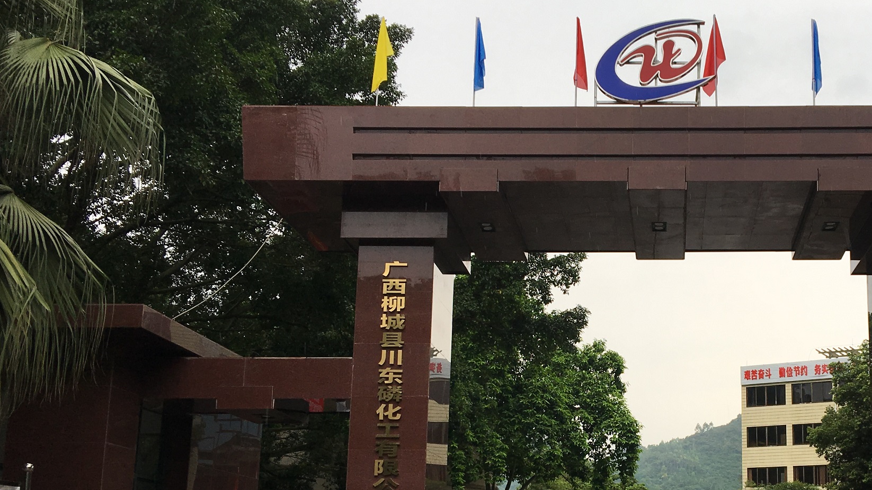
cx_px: 645
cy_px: 375
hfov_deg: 41.7
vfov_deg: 24.6
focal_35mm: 48
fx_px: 1110
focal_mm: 4.15
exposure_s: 1/345
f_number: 2.2
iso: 25
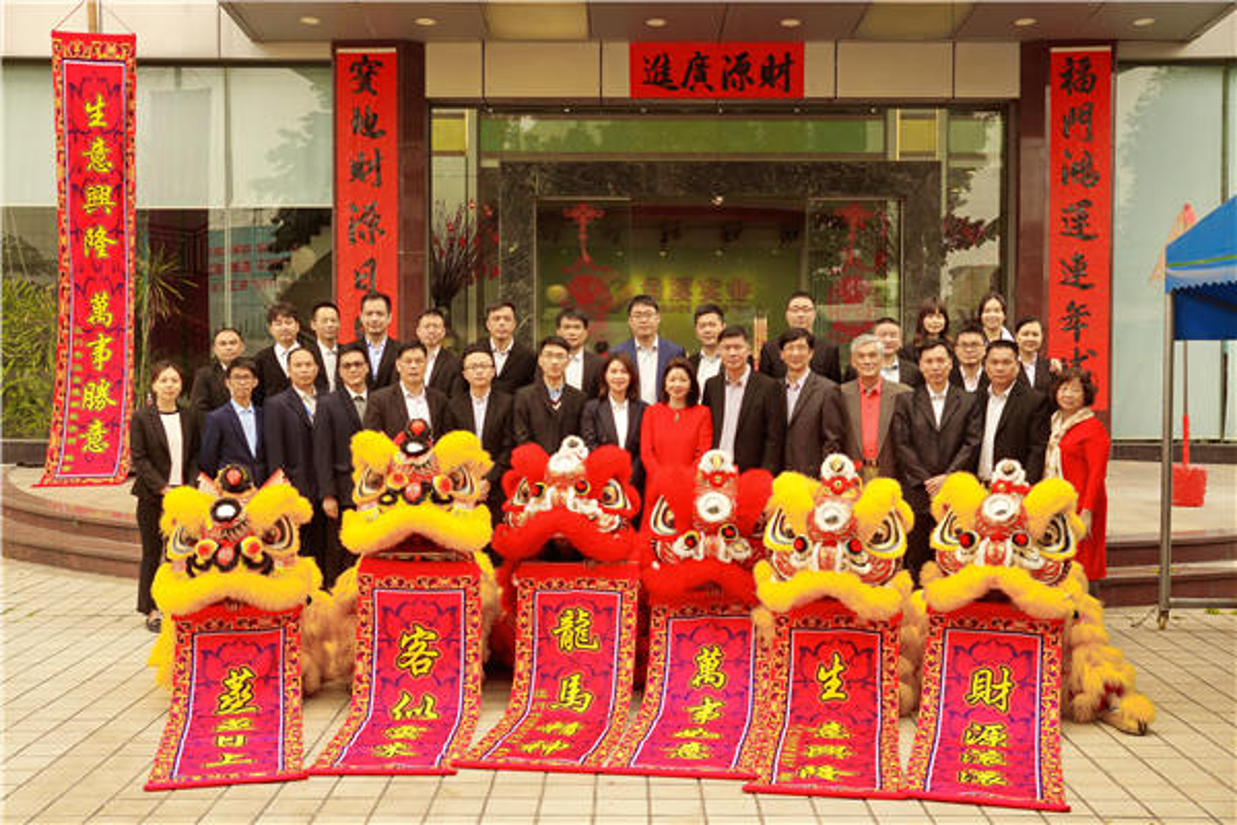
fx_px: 1546
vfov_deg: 29.9
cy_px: 412
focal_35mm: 45
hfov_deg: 43.6
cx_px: 618
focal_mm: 30
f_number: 5.6
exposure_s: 1/125
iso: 100
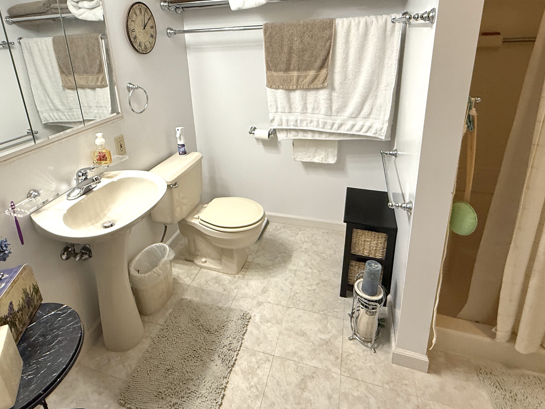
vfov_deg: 62.1
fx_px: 331
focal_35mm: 21
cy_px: 141
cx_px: 244
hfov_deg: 78.7
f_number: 2.2
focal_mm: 2.22
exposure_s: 1/120
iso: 200
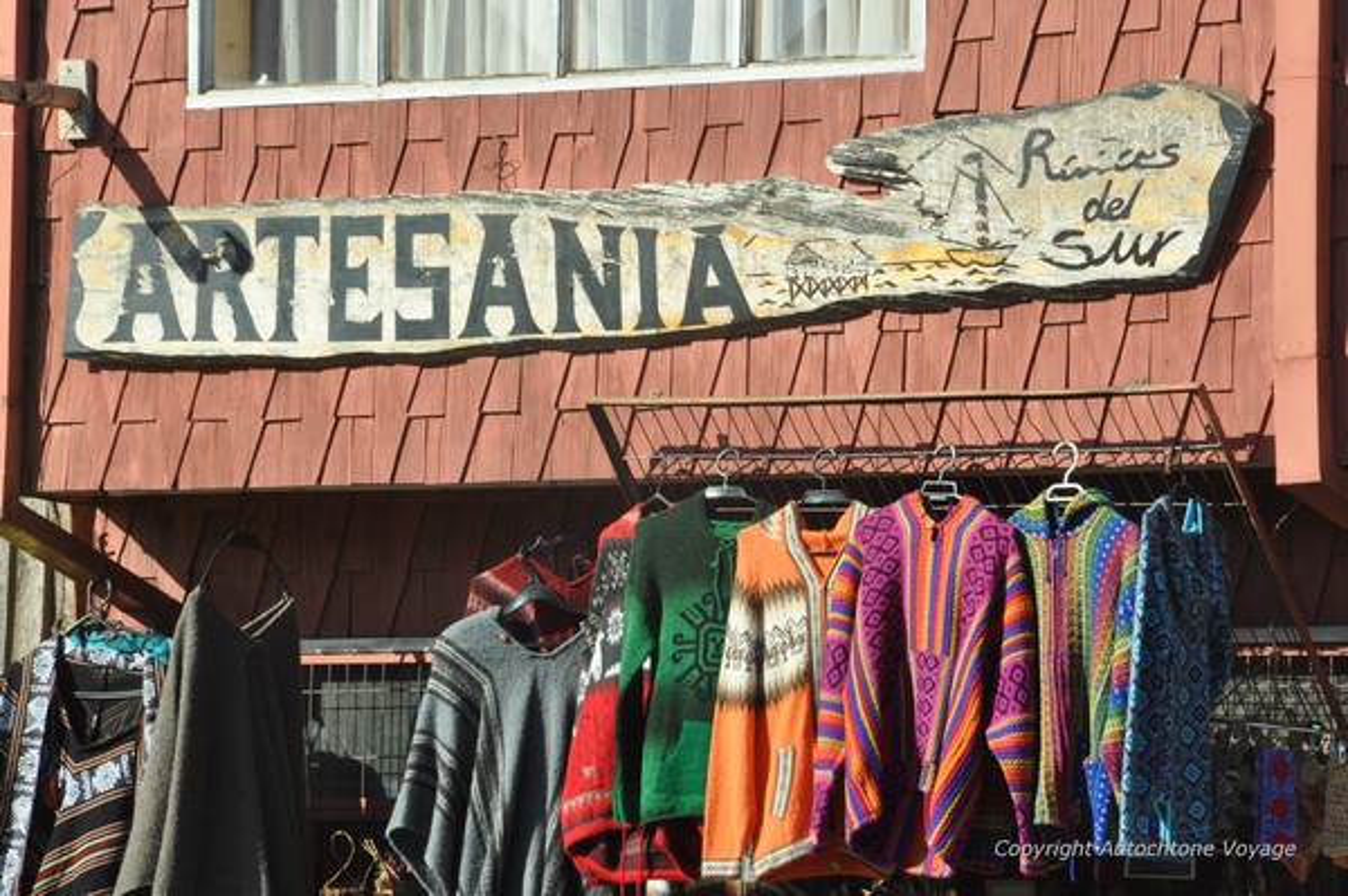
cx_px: 674
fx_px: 11224
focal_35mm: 300
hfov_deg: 6.9
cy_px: 448
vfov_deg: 4.6
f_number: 18
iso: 250
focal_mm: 200
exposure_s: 1/100
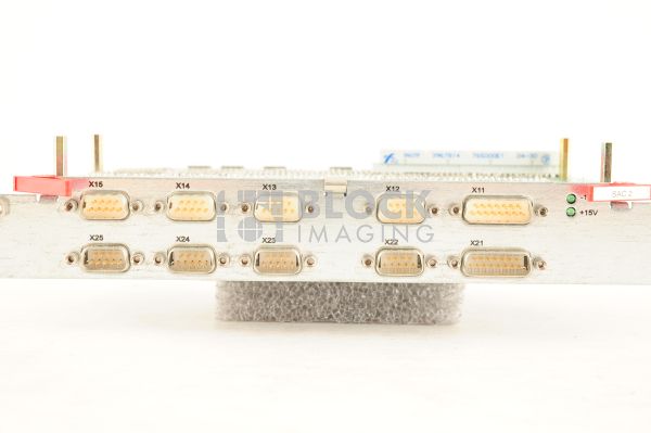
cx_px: 326
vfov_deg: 26.9
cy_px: 216
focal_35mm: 50
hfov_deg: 39.6
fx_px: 903
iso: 1600
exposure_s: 1/125
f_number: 9
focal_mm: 50
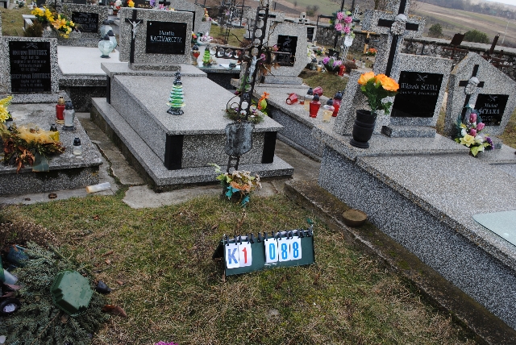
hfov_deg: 53.1
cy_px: 172
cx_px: 258
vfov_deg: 36.9
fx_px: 516
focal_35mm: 36
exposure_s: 1/125
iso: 110
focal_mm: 24
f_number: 5.6
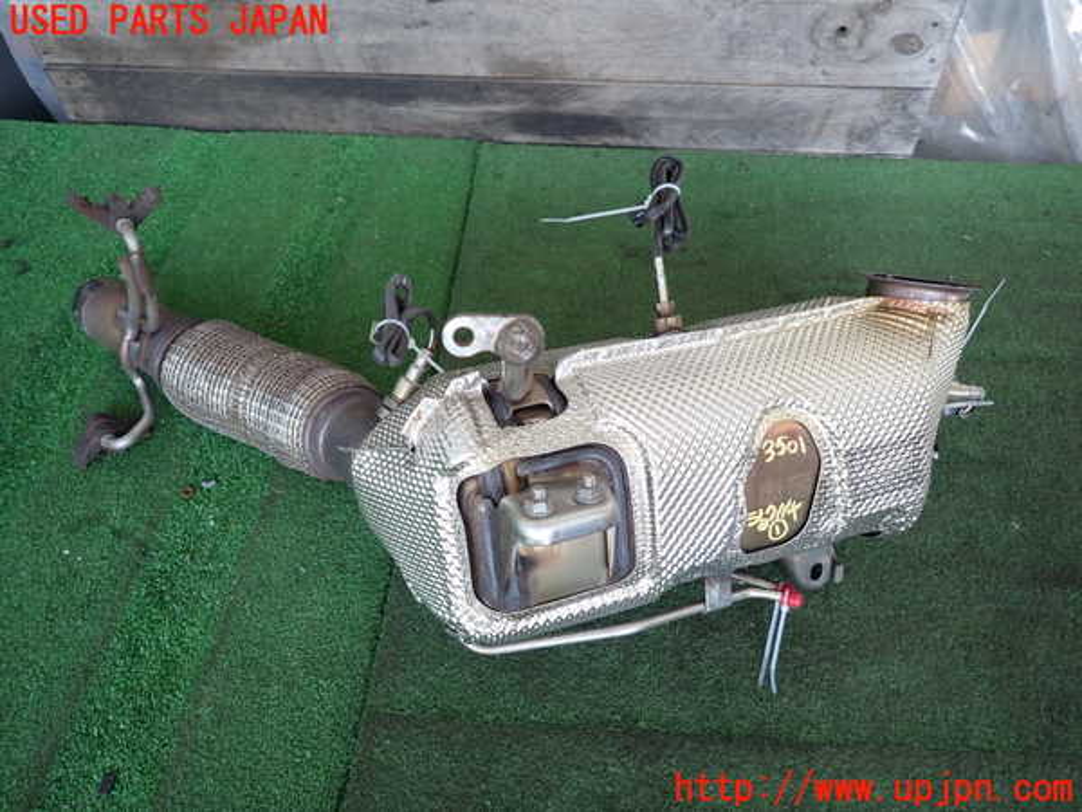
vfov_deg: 54.9
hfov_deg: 69.4
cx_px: 541
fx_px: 781
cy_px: 406
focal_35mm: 25
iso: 160
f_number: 2
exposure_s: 1/60
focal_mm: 4.5
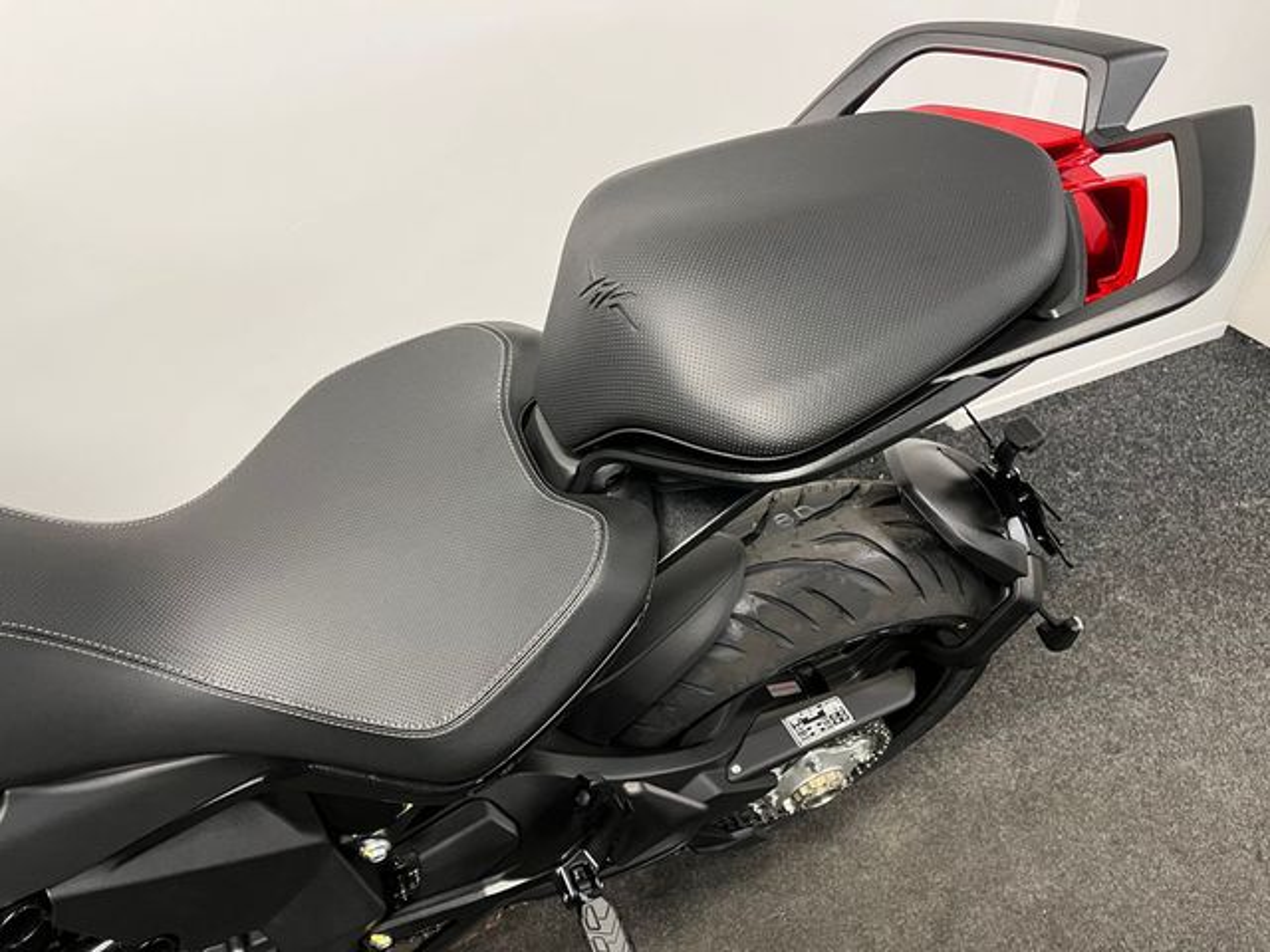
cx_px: 635
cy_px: 476
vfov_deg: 53.1
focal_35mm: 26
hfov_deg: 67.3
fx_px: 954
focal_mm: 5.1
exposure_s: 1/50
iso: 200
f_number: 1.6
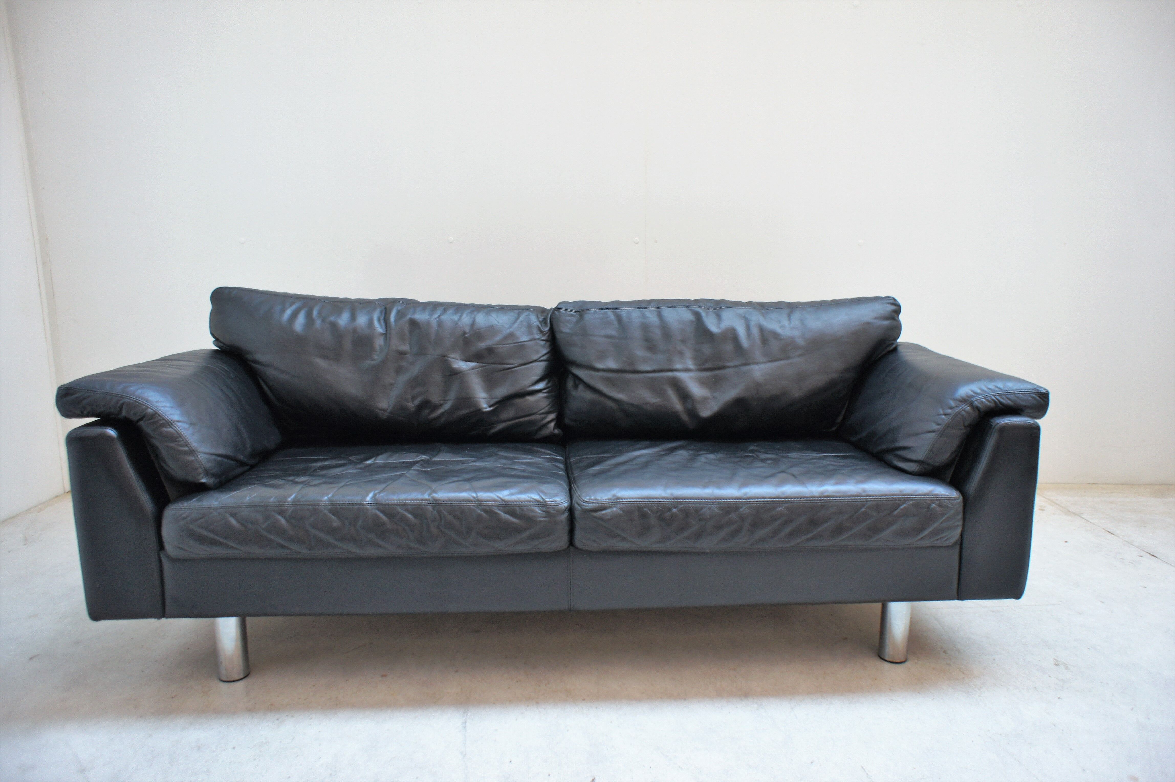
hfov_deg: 73.8
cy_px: 391
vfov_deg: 53.1
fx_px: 783
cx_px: 588
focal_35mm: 24
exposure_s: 1/40
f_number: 3.2
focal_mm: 16
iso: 200
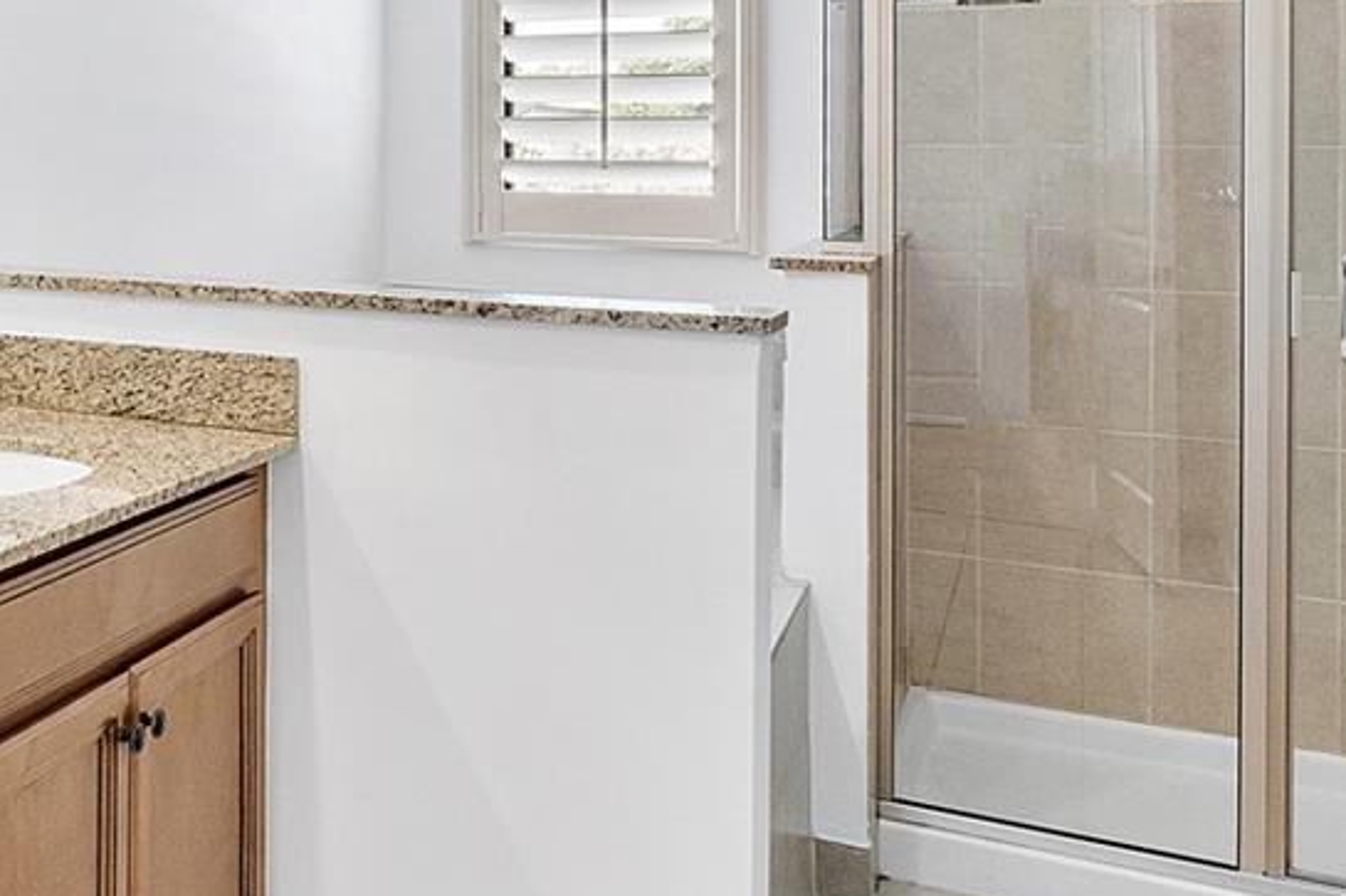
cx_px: -82
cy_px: 146
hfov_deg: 38.1
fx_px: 1645
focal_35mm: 44
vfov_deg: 29.6
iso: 160
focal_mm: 10
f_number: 11
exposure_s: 1/2.5
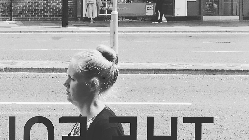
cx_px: 8
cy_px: 20
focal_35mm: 101
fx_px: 667
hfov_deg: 20.6
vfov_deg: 11.9
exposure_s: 1/916
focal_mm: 4.15
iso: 25
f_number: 2.2
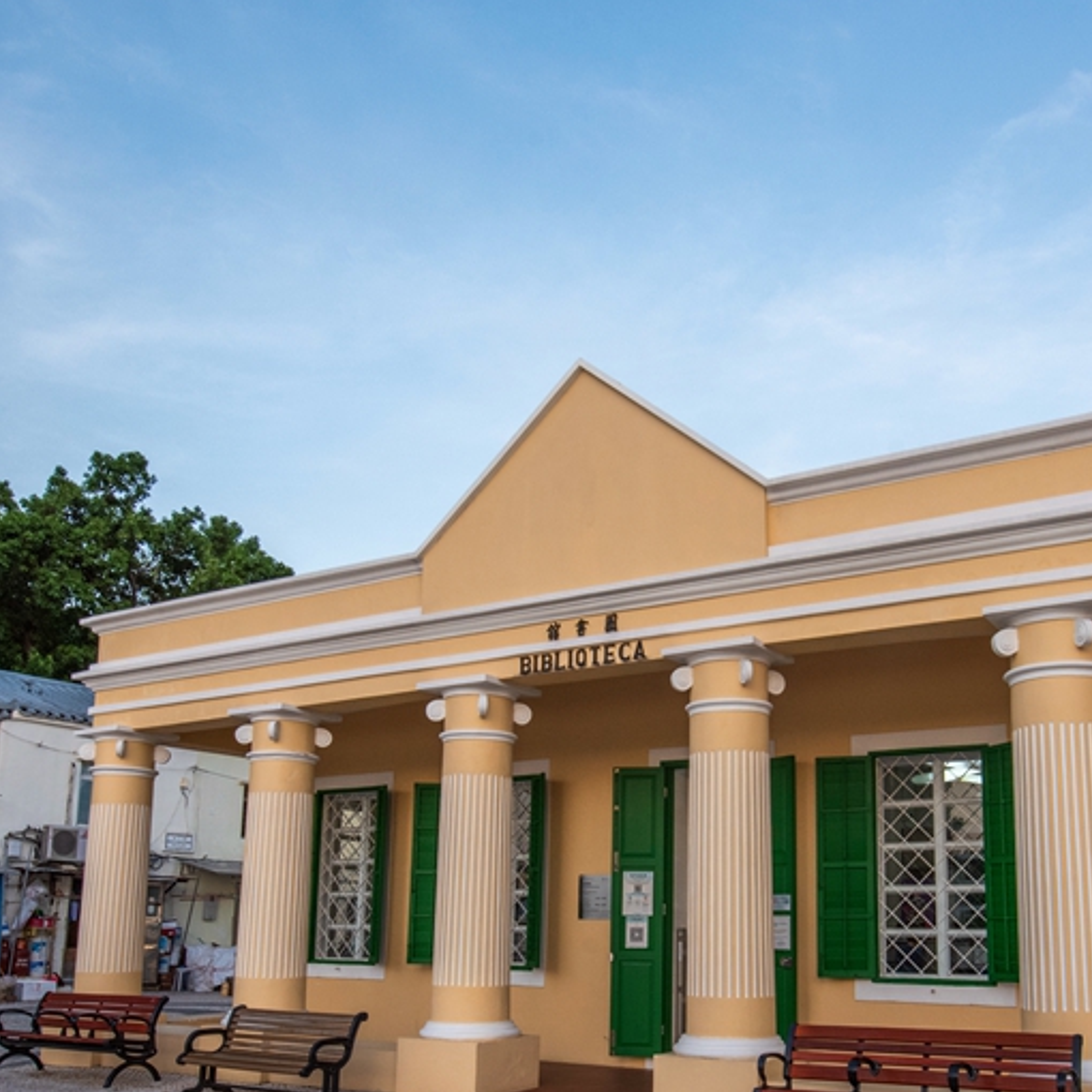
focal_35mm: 32
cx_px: 685
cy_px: 731
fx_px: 1142
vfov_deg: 50.2
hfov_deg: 50.6
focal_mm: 16
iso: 400
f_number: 10
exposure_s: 1/80
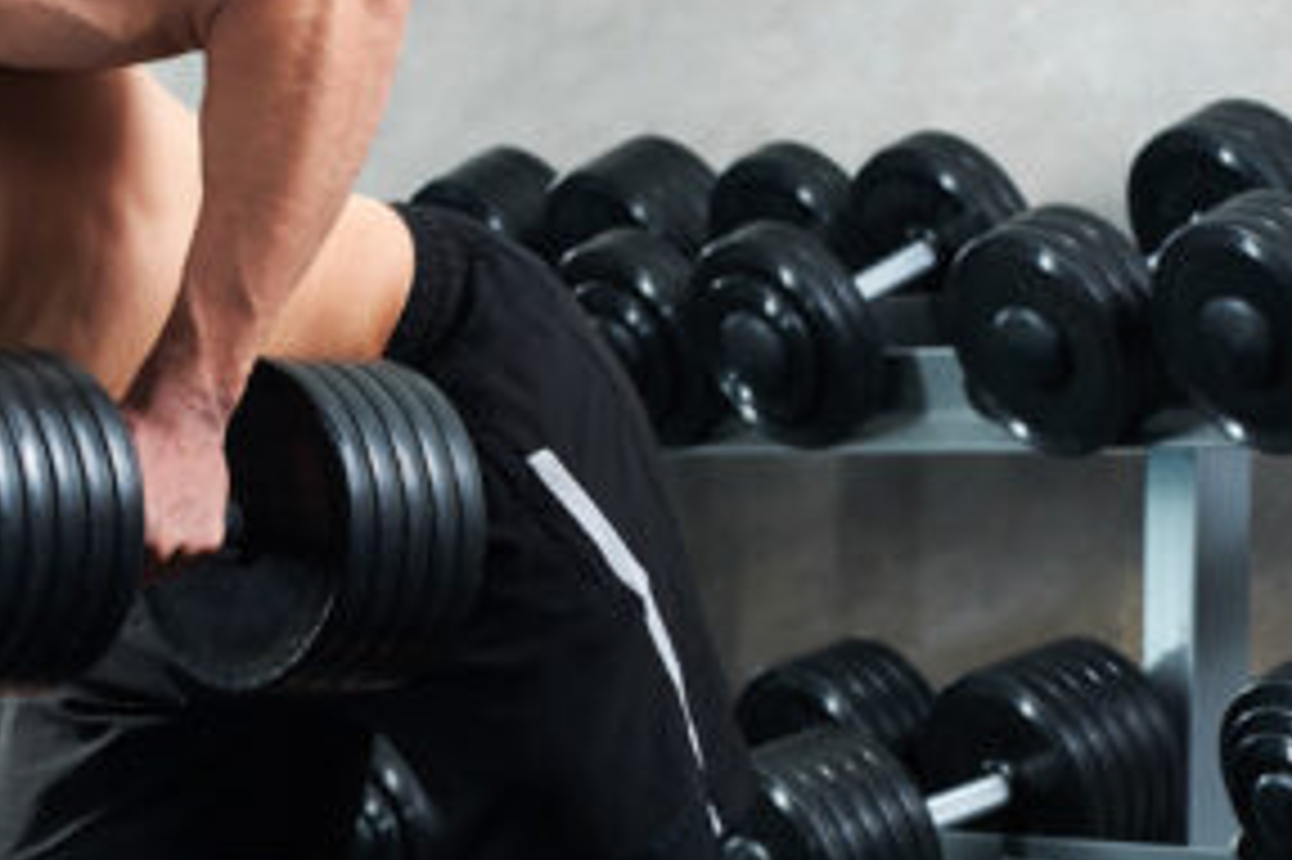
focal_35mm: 178
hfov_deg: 11.5
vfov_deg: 7.7
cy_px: 518
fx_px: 6384
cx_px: 92
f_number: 6.3
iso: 200
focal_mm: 85
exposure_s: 1/200
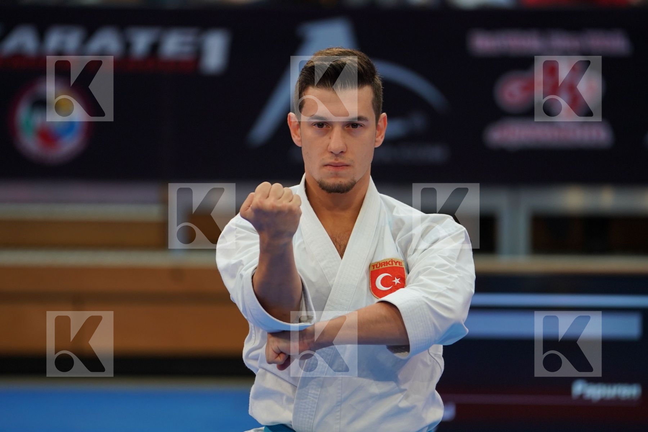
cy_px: 216
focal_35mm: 280
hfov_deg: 7.4
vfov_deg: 4.9
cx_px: 324
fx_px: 5040
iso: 500
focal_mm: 187
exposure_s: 1/400
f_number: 2.8
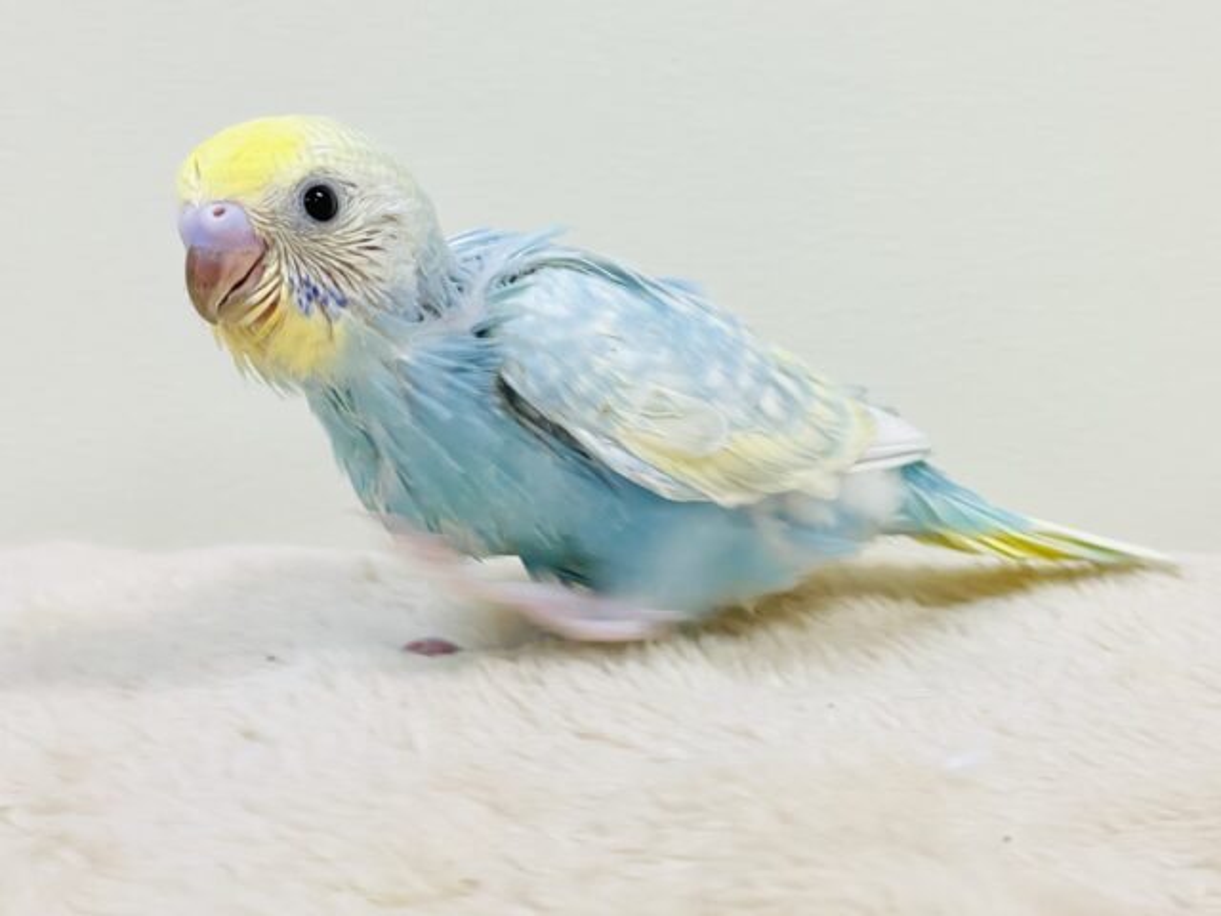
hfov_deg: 36.8
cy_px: 458
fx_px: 1834
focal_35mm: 52
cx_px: 610
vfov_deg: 28.0
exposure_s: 1/99
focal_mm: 6
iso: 80
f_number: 2
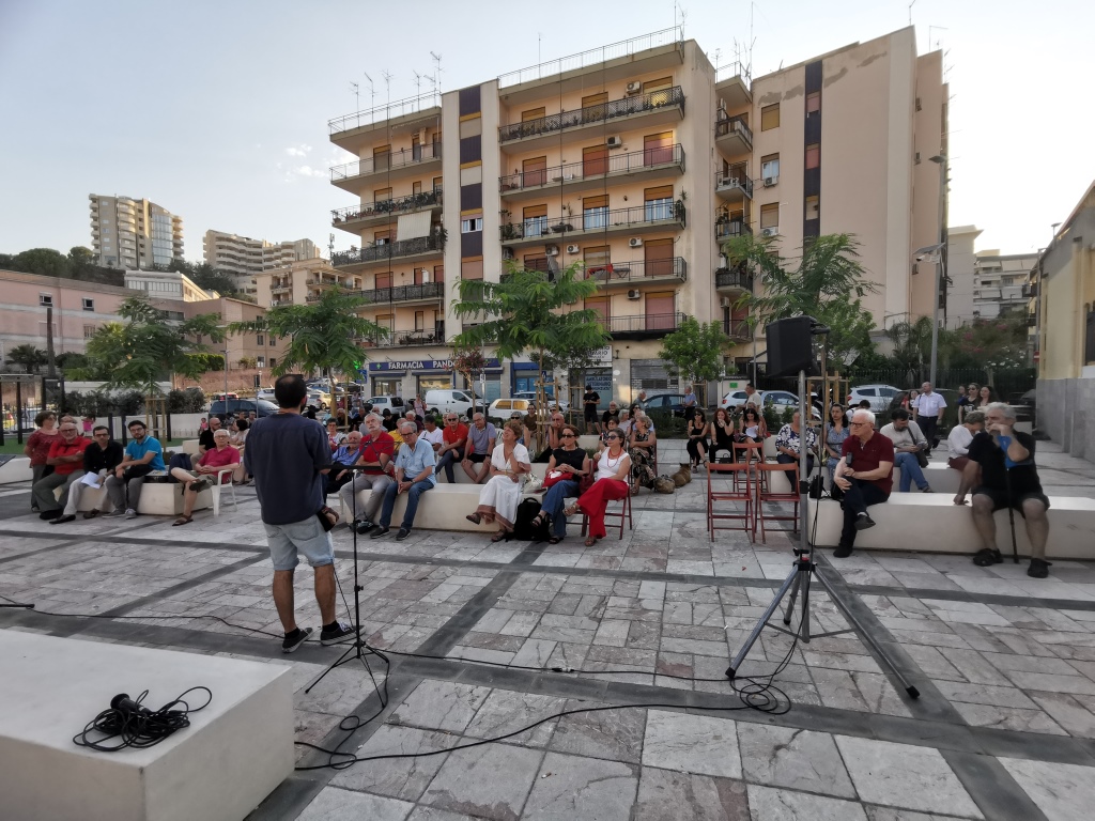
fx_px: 538
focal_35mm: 17
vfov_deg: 74.7
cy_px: 410
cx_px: 548
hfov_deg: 91.0
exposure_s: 1/891
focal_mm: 2.26
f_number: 2.2
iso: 50
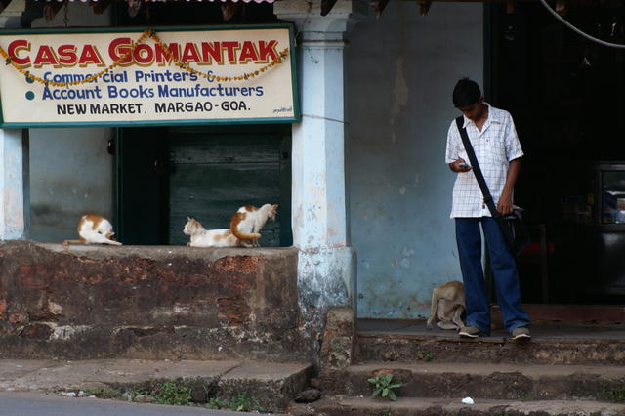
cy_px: 208
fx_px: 4164
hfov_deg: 8.6
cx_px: 312
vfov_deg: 5.7
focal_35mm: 240
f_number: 6.3
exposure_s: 1/200
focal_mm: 160
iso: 200
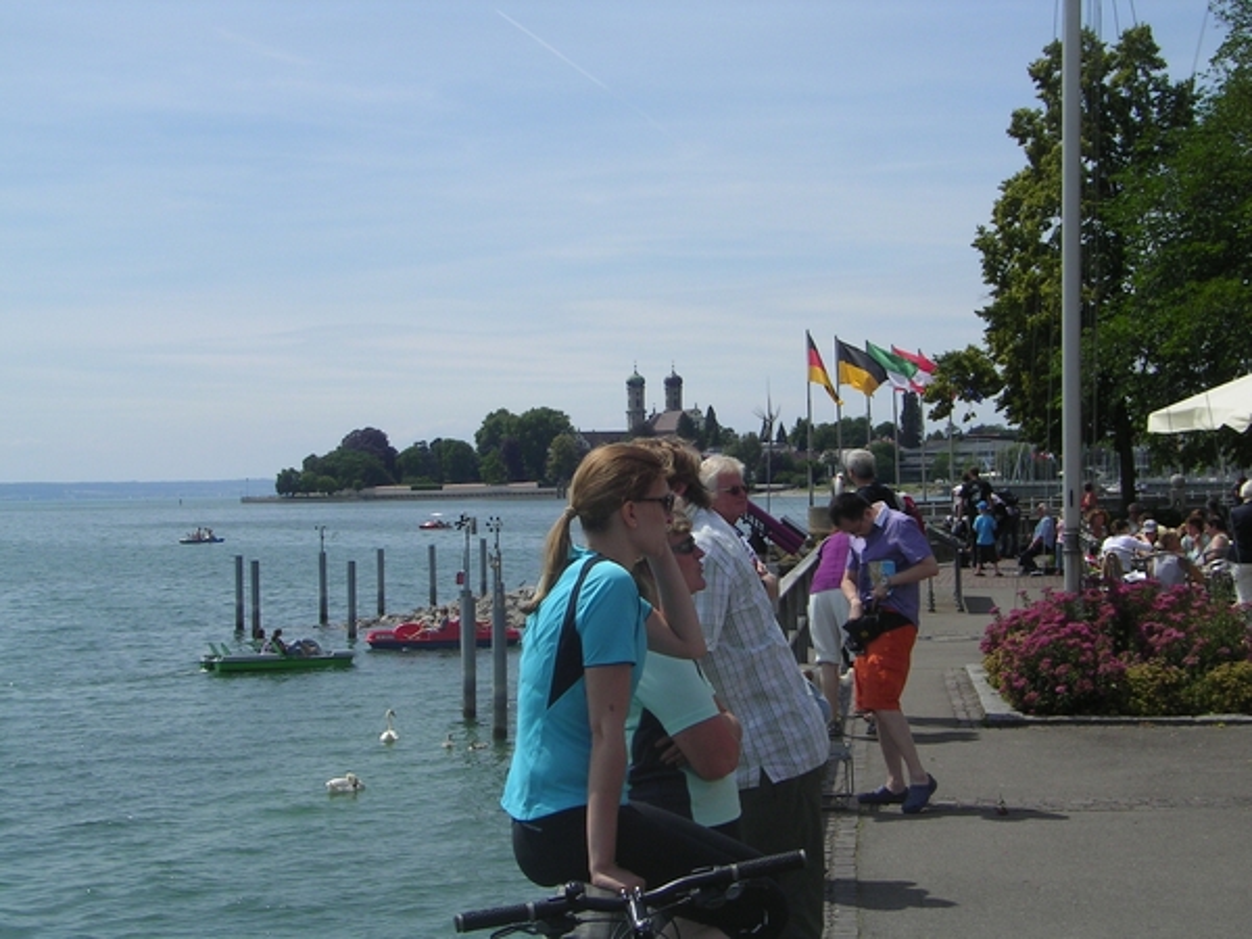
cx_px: 626
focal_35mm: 63
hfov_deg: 30.7
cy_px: 470
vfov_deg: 23.3
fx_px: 2279
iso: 50
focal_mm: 9.8
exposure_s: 1/486
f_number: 6.3
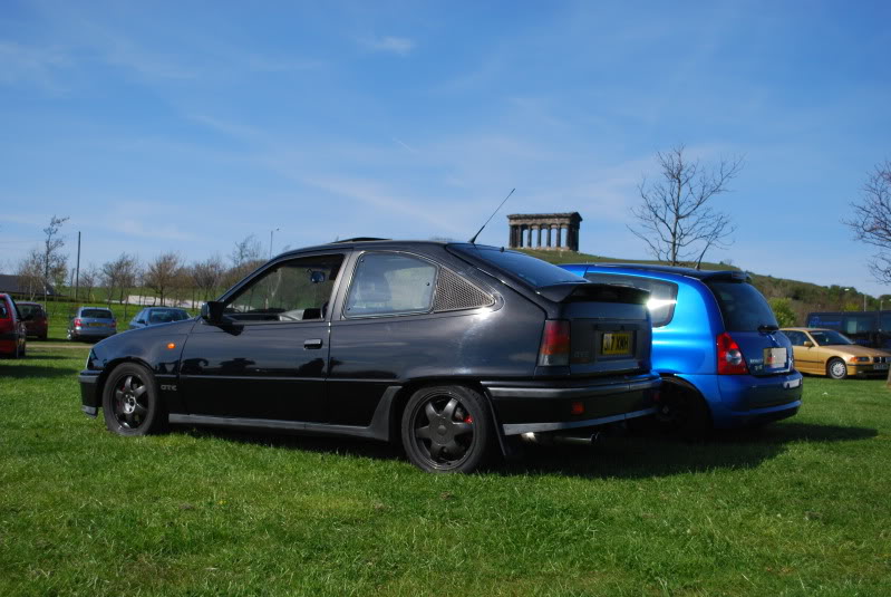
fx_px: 966
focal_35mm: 39
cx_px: 446
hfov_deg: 49.5
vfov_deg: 34.3
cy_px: 298
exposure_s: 1/3200
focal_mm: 26
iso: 400
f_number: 4.5
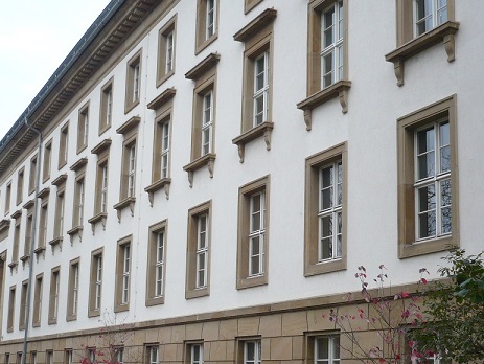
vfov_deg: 25.2
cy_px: 234
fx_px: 812
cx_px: 251
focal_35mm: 58
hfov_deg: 33.2
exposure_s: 1/250
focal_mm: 5.8
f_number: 2.8
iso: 100
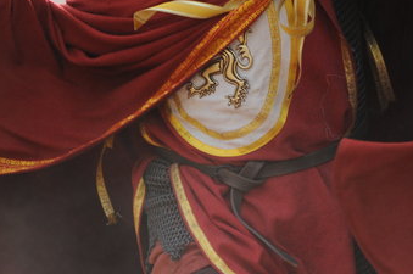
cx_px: 229
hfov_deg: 3.2
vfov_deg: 2.1
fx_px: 7506
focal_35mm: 655
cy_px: 23
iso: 400
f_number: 7.1
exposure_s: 1/500
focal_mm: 185
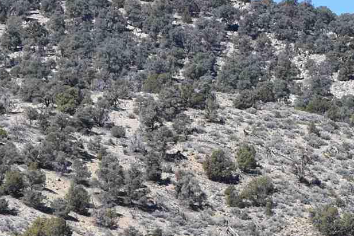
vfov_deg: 3.3
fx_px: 4038
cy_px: 501
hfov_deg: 4.9
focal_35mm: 410
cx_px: 799
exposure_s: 1/500
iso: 180
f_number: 8
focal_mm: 55
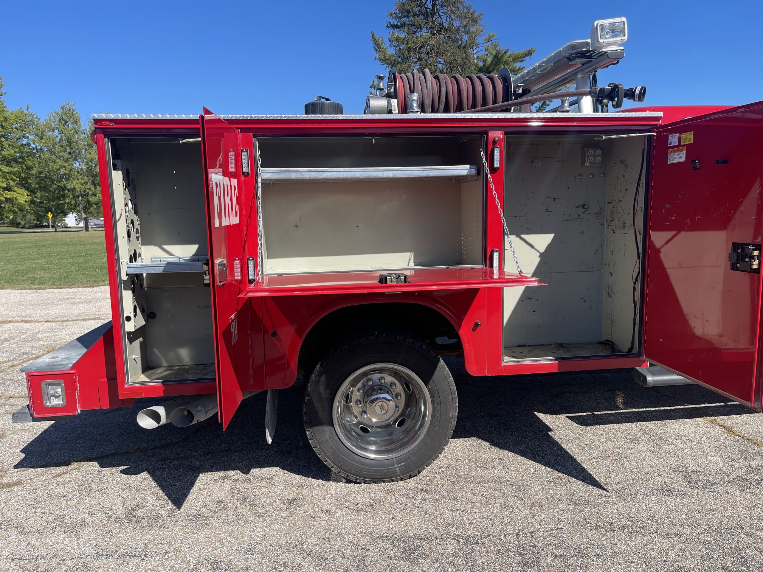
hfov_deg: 67.3
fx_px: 573
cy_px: 286
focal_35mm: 26
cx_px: 382
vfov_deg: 53.1
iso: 32
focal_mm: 5.1
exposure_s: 1/2336
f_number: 1.6
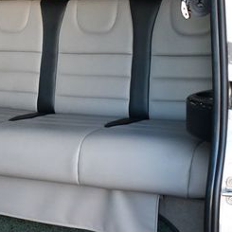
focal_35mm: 80
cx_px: 9
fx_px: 607
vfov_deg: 21.5
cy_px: 72
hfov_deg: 21.0
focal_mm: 18
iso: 800
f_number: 3.5
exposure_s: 1/250
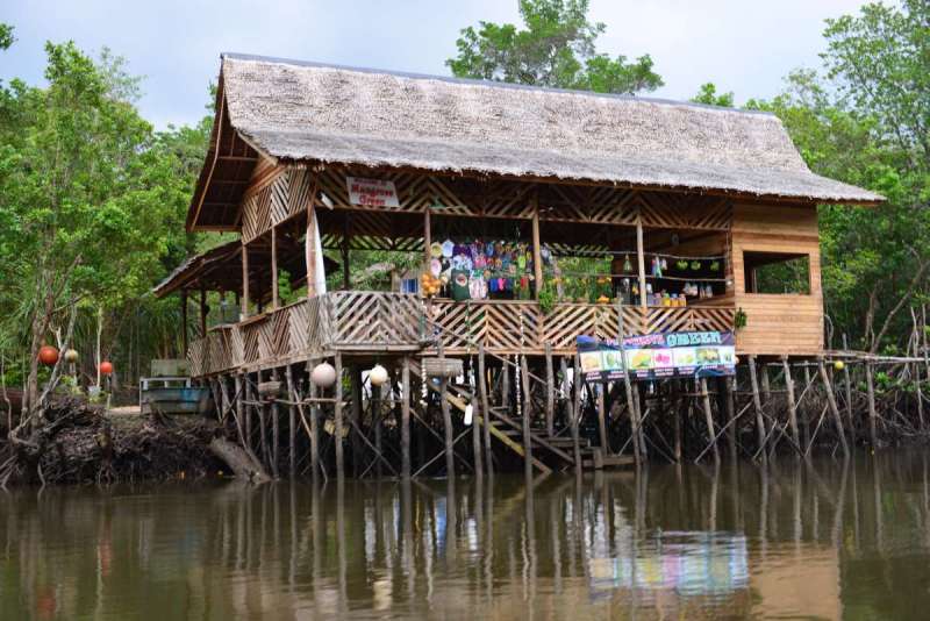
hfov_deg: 44.5
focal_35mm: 44
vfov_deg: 30.5
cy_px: 310
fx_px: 1137
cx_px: 465
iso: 100
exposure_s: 1/60
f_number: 4
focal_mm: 44
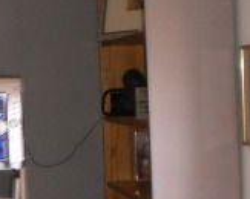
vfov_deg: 11.1
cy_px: 164
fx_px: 1020
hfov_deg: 13.5
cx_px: -63
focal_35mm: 138
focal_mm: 6.3
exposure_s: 1/30
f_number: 3.1
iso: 200
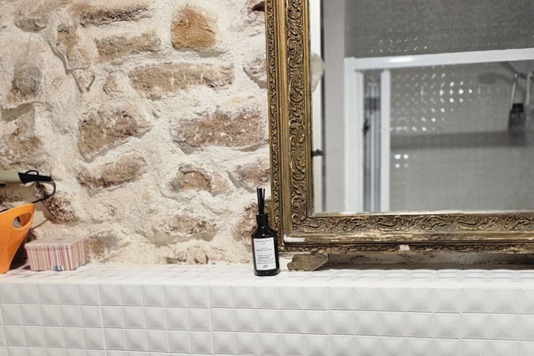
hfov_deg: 41.9
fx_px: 697
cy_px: 309
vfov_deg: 27.8
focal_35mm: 47
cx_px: 281
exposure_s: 1/66.2
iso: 250
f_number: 1.7
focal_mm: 6.3
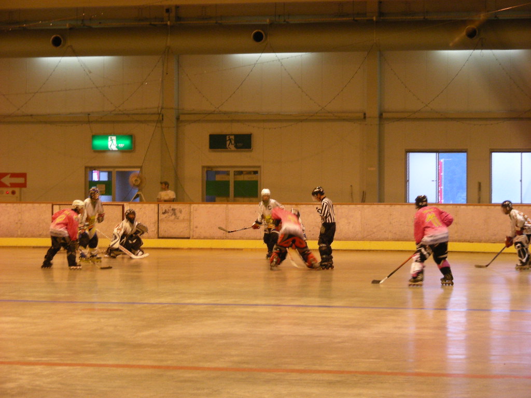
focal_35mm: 113
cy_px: 199
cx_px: 266
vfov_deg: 13.1
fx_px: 1733
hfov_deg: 17.4
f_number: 3.5
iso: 200
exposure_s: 1/22.1
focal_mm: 18.9
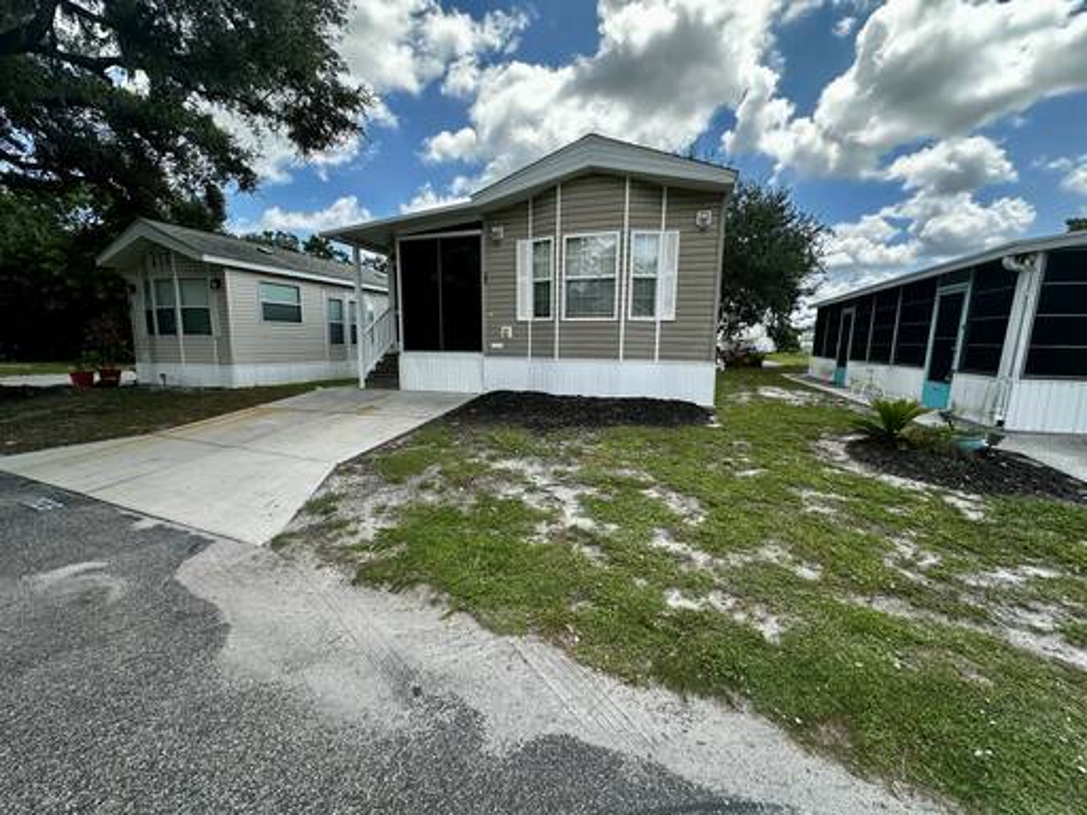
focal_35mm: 14
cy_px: 408
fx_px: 440
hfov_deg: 102.1
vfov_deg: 85.7
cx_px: 544
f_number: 2.2
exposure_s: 1/729
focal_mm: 2.22
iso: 40
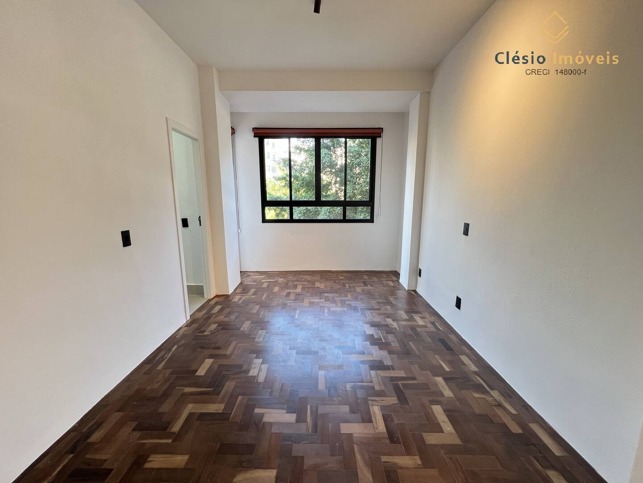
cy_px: 242
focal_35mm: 13
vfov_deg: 89.9
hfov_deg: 106.2
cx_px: 322
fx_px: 241
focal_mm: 1.57
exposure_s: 1/60
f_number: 1.8
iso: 160
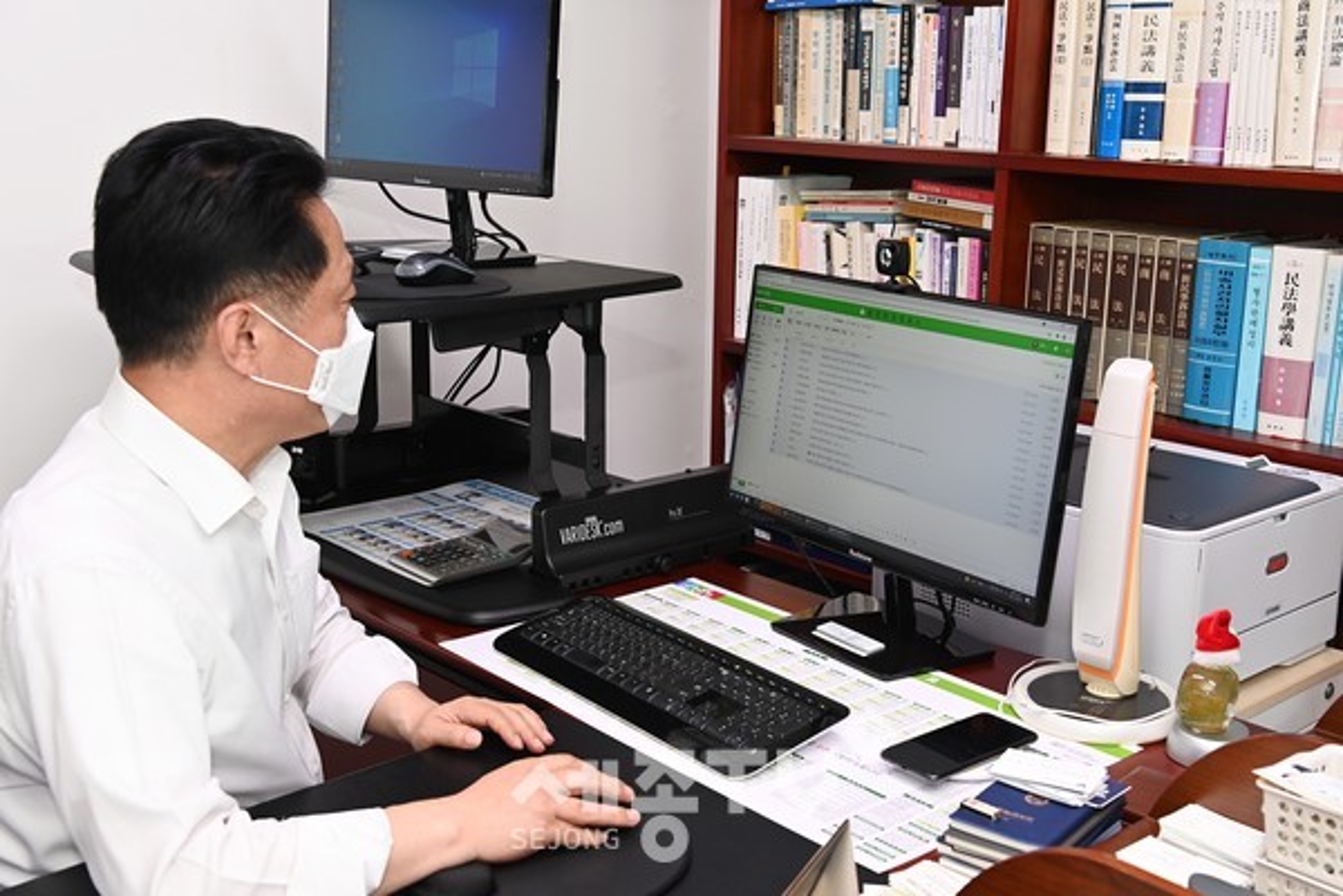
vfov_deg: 33.4
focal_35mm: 40
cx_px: 672
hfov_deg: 48.5
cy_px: 448
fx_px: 1492
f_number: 6.3
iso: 1000
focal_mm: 40
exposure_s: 1/80
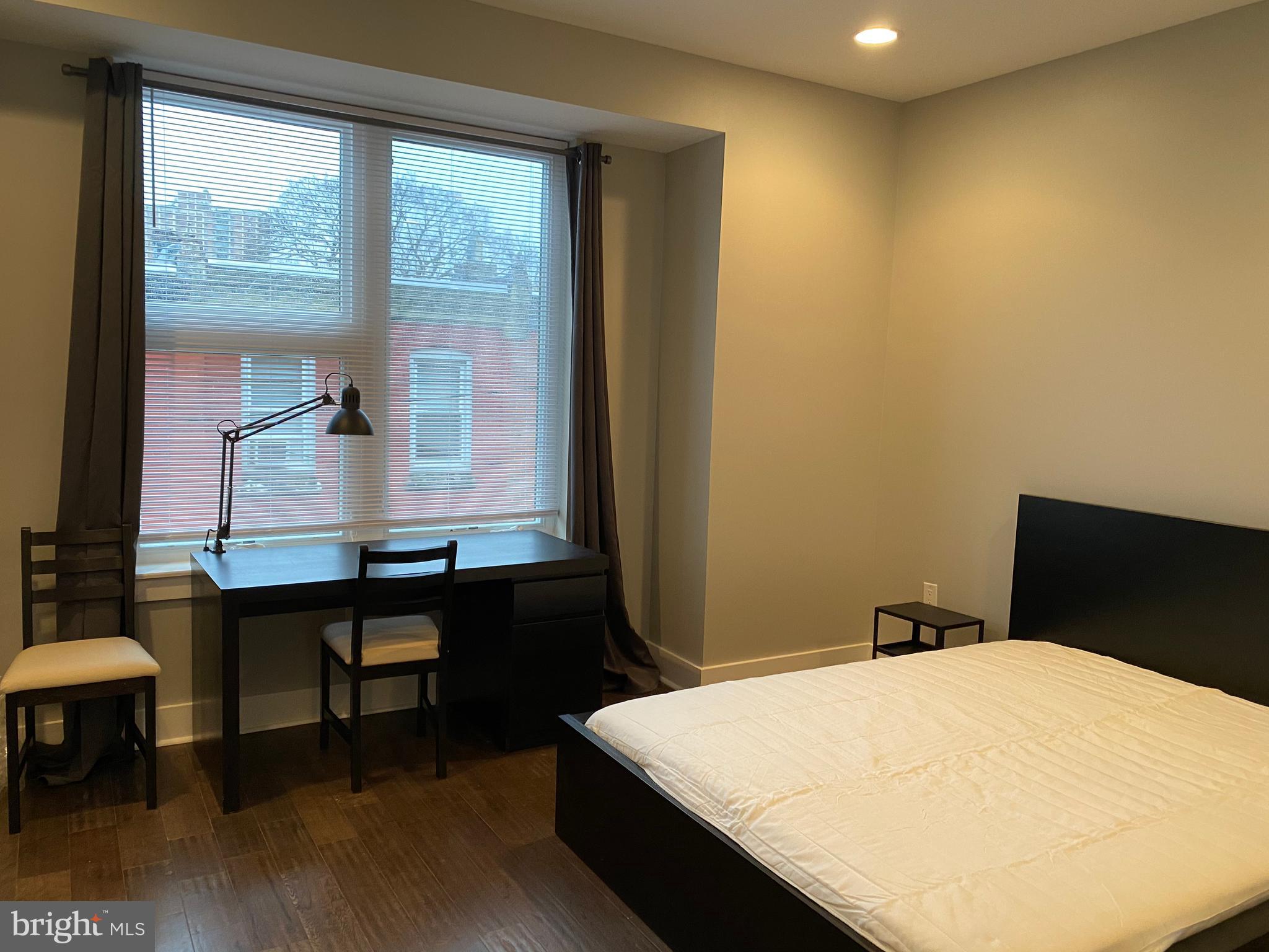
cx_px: 634
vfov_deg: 53.1
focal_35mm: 26
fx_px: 953
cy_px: 476
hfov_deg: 67.3
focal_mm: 4.25
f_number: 1.8
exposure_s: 1/60
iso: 160
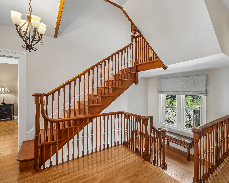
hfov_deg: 85.6
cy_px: 92
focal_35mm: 17
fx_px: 115
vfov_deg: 77.0
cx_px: 158
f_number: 10
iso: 160
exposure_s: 1/1.67
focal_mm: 12
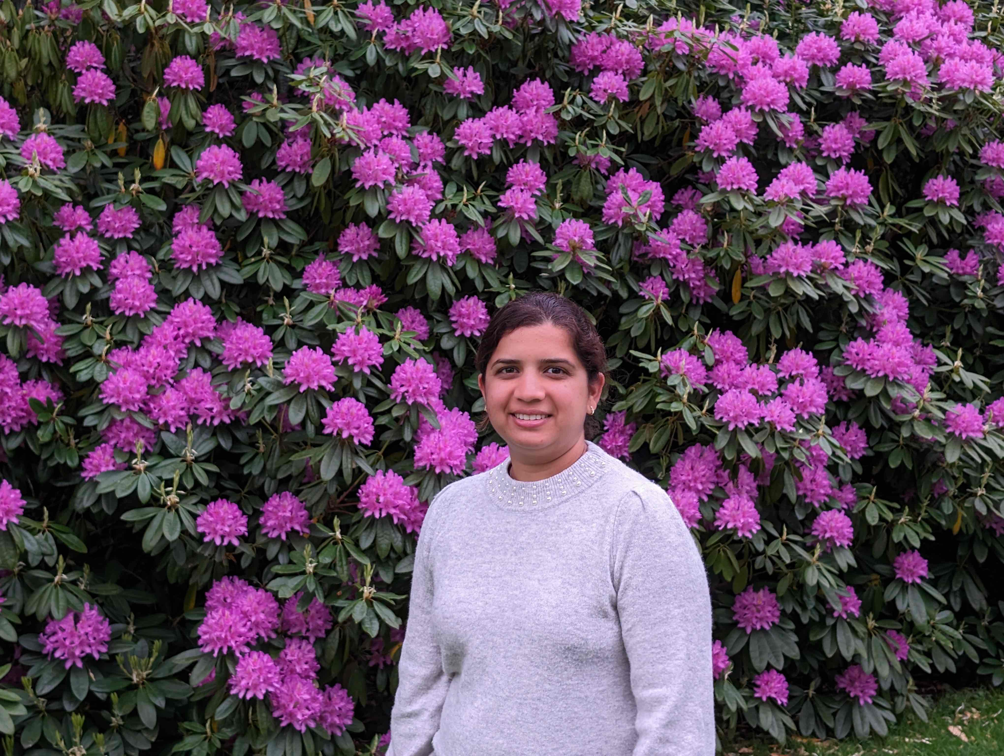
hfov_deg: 38.9
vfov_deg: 29.7
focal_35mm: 49
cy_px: 378
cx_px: 502
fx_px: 1423
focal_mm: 6.9
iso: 90
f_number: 1.68
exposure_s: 1/28
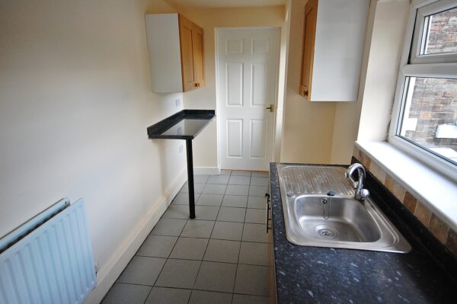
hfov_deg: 81.3
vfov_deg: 59.4
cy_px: 152
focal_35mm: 21
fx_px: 266
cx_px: 228
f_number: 5.6
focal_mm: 14
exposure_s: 1/125
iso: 800
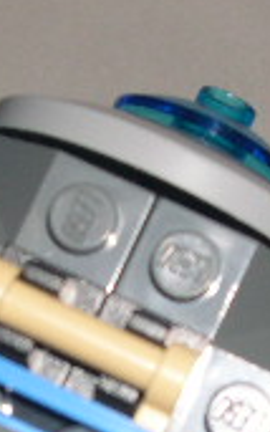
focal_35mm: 187
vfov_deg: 11.1
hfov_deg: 7.0
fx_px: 2200
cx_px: 43
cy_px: 389
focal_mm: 10.1
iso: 100
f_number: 8.4
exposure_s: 1/60
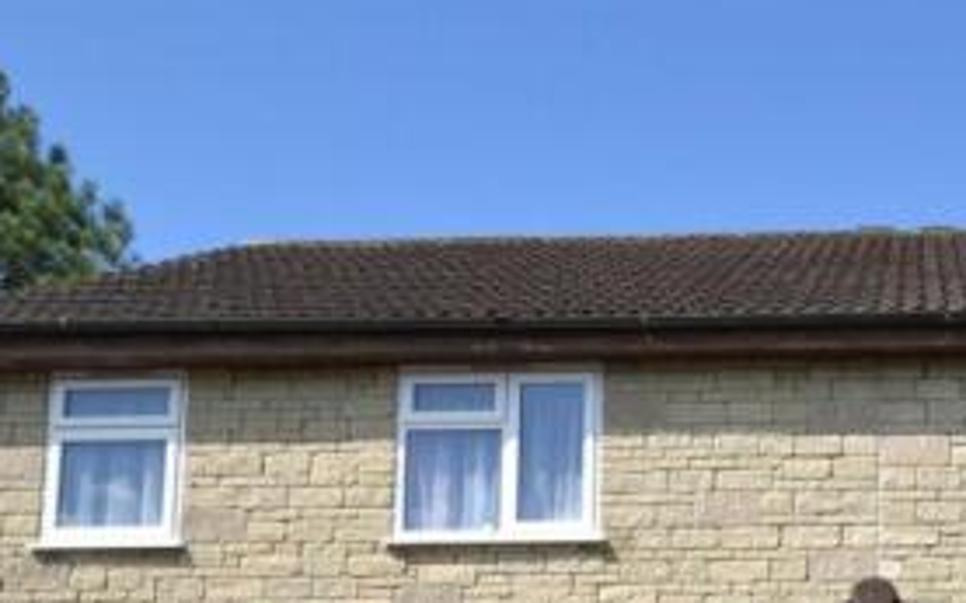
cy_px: 633
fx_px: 1427
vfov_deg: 22.7
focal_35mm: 54
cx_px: 832
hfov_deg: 35.6
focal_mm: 15
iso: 100
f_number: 8
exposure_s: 1/250
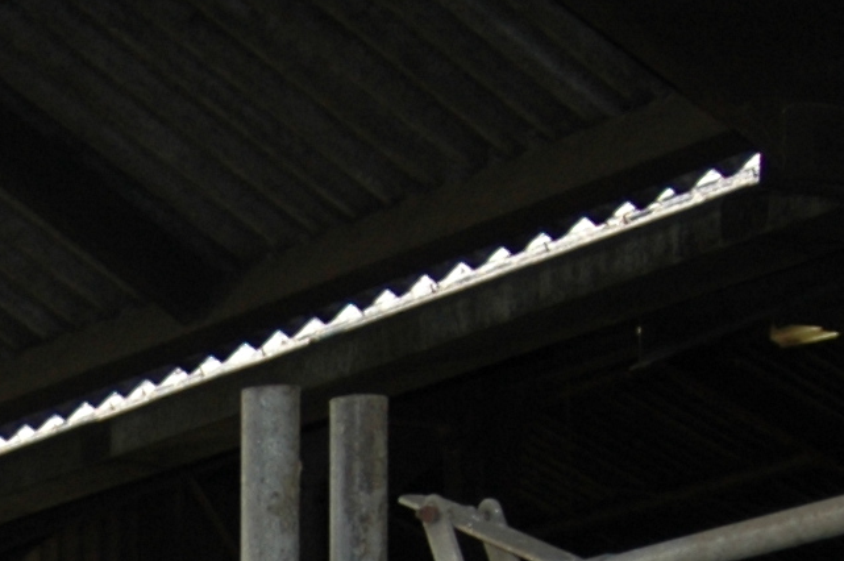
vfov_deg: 6.6
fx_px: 4614
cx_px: -789
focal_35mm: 197
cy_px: 1295
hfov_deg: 9.8
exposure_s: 1/200
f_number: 3.3
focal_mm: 28
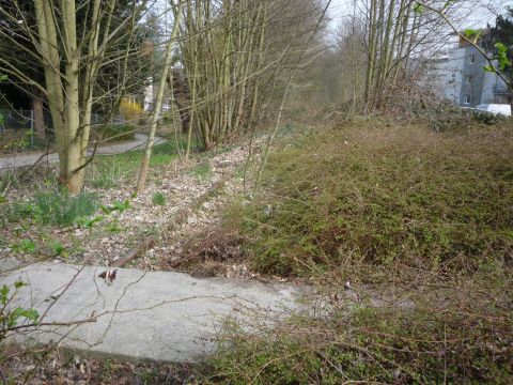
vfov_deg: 44.2
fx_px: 474
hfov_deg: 56.8
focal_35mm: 32
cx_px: 256
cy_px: 192
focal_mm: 5.2
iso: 100
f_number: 4
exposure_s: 1/250
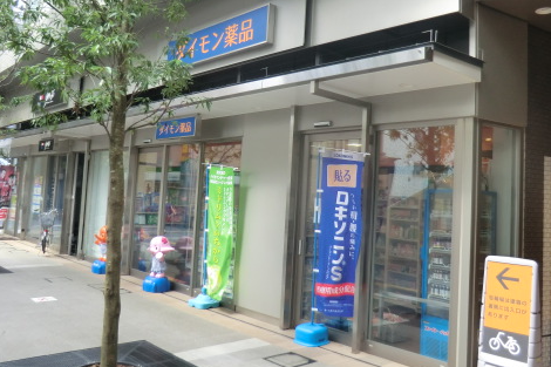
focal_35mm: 34
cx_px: 288
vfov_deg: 38.7
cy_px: 149
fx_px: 520
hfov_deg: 55.8
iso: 80
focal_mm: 4.3
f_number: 3.2
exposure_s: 1/100
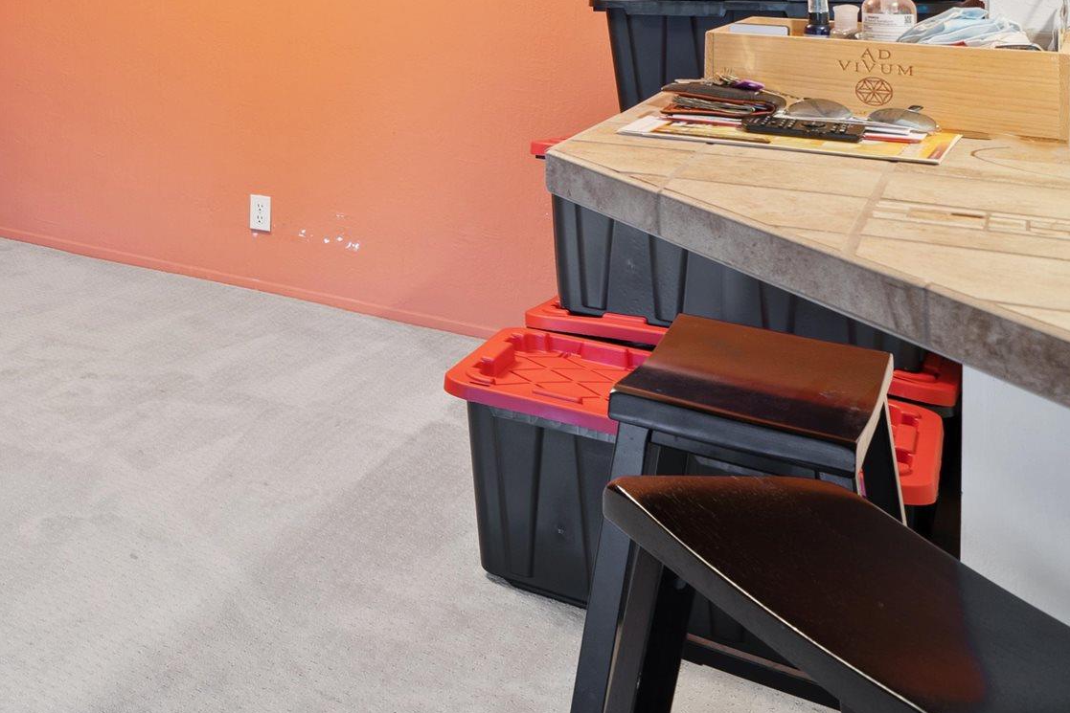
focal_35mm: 44
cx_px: -231
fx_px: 1308
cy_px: -94
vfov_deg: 27.6
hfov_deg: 34.8
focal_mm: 16
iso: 100
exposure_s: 1.6
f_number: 5.6
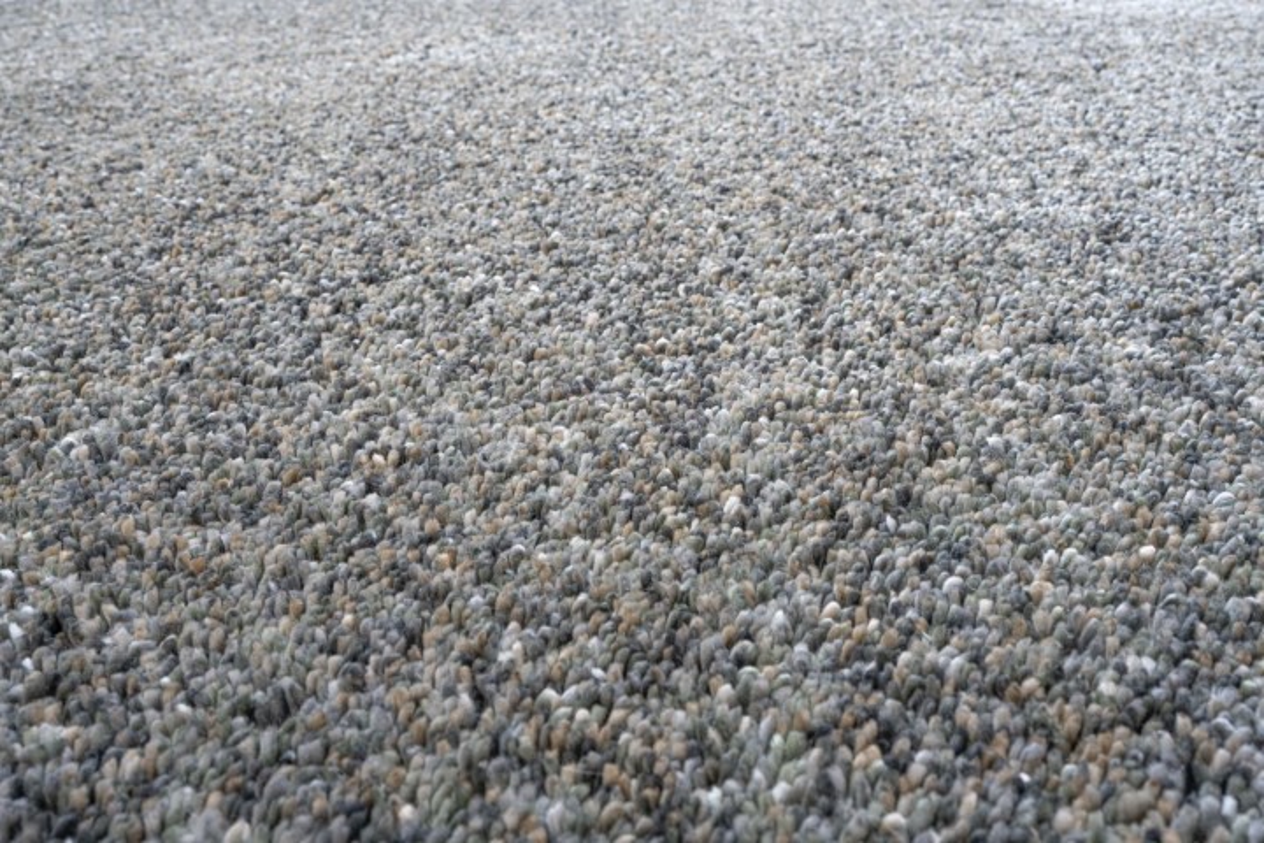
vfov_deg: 37.9
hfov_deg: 54.4
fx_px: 1229
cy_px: 422
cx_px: 632
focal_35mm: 35
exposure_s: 3
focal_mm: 35
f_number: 16
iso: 64
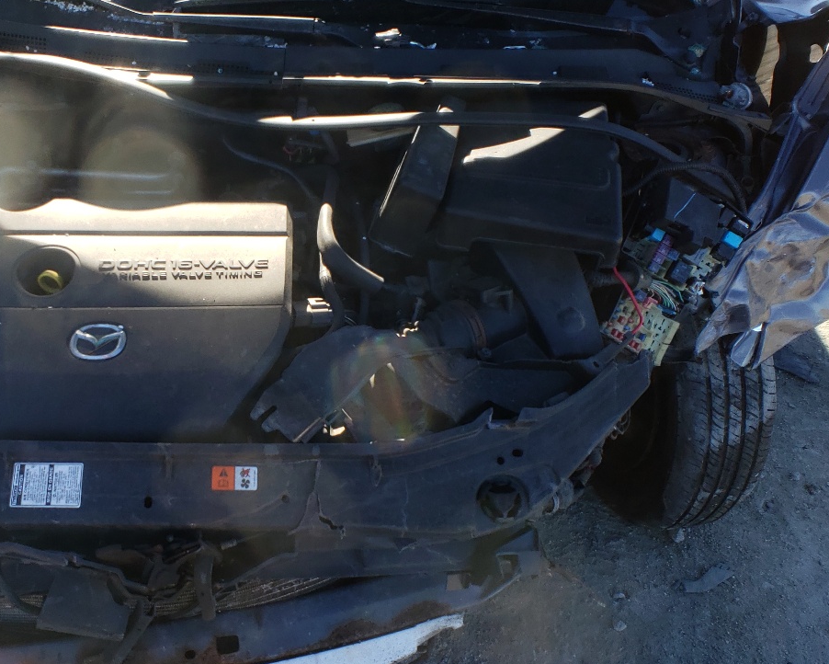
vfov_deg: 33.4
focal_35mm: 45
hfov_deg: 40.7
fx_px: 1104
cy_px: 300
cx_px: 290
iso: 50
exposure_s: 1/625
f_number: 1.5
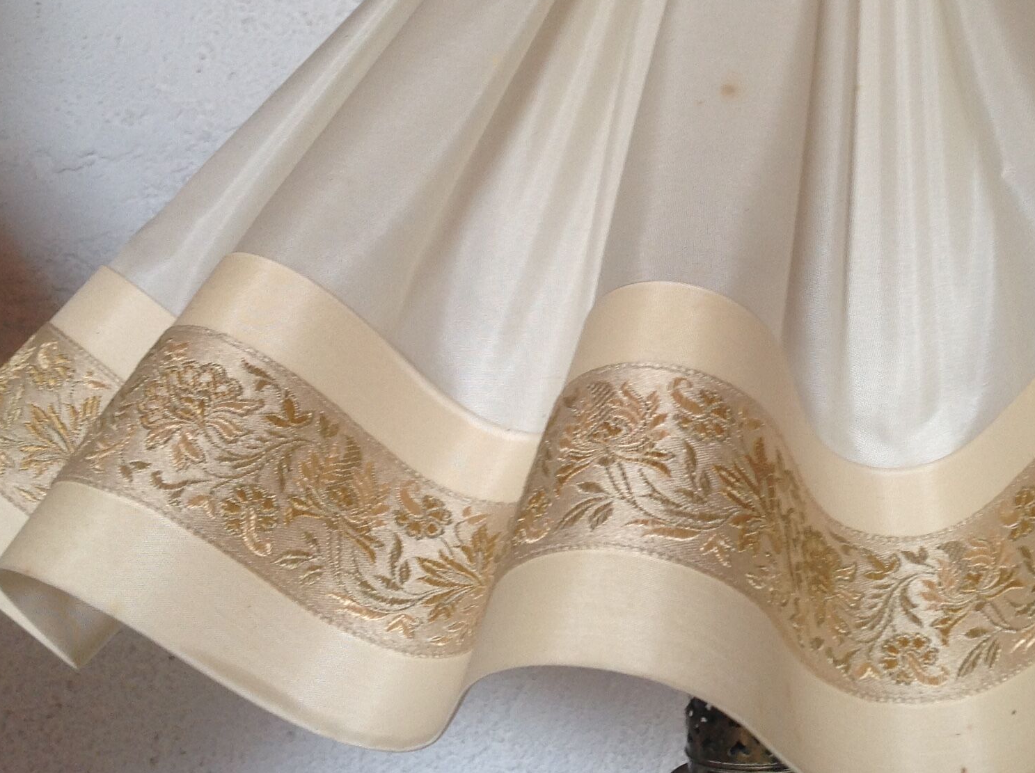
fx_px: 1821
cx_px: 738
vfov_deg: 24.0
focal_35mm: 61
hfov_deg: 31.3
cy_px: 335
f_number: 2.4
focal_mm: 4.28
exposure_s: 1/30
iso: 64
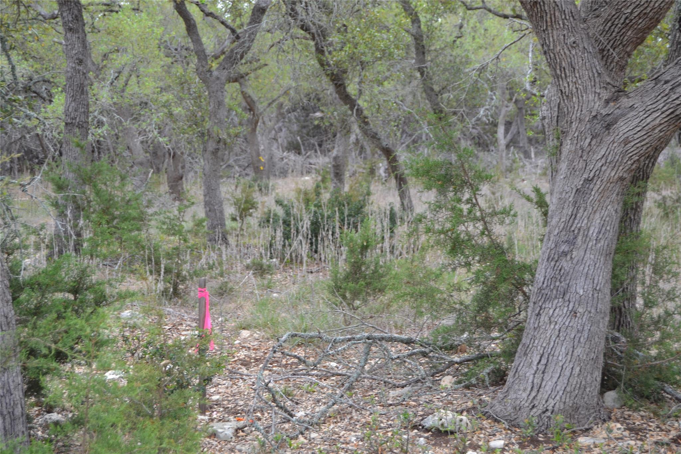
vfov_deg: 19.7
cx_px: 340
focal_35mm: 69
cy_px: 227
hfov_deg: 29.2
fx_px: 1305
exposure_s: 1/125
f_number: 5.6
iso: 160
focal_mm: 46
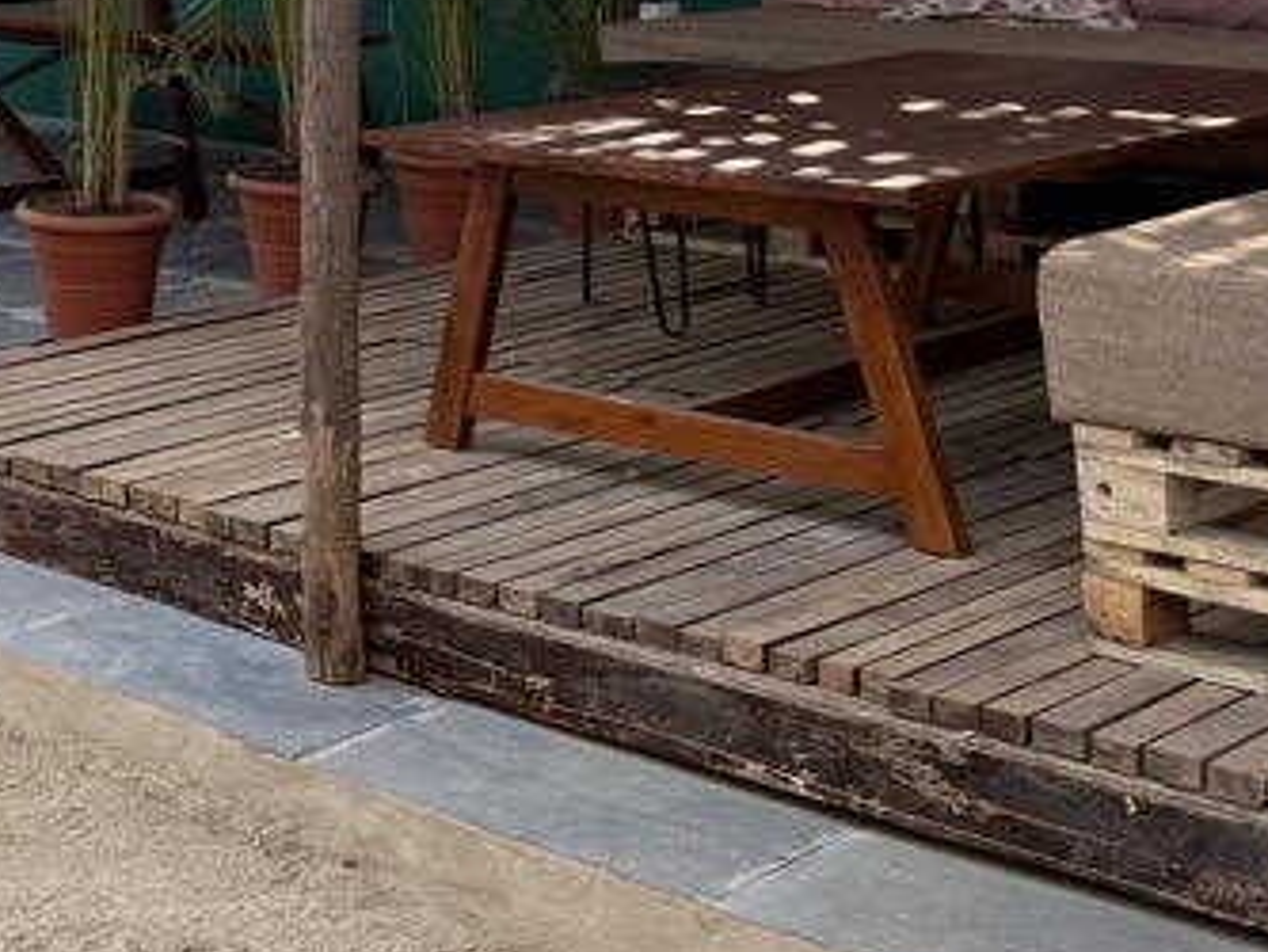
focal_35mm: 72
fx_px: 2638
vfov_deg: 19.1
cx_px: -137
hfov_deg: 25.1
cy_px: -248
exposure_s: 1/267
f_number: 1.78
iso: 100
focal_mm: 6.76
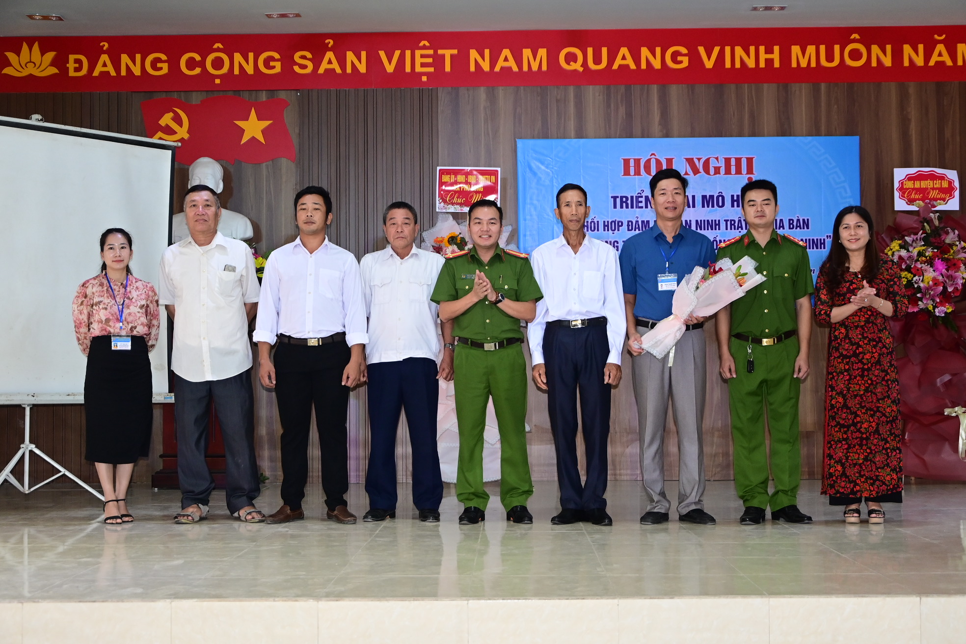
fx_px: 1368
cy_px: 322
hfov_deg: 38.9
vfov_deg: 26.5
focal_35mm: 51
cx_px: 483
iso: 1250
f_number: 5.6
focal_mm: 34
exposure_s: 1/200
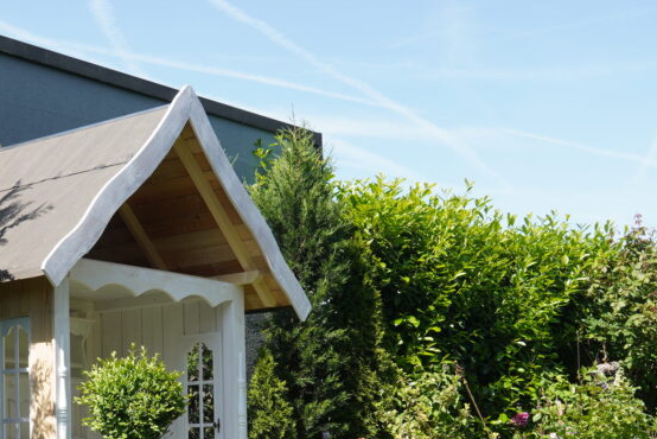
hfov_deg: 27.4
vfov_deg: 18.7
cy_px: 371
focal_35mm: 72
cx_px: 115
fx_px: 1315
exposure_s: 1/250
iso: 200
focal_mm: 26
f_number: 7.1
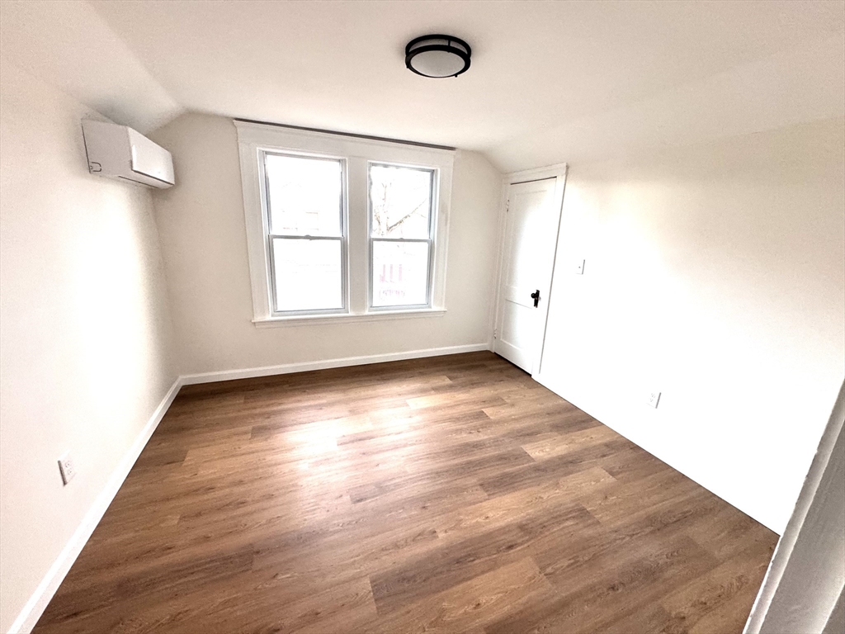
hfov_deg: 102.1
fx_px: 342
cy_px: 317
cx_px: 422
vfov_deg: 85.7
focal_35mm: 14
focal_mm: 2.22
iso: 200
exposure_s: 1/60
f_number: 2.2
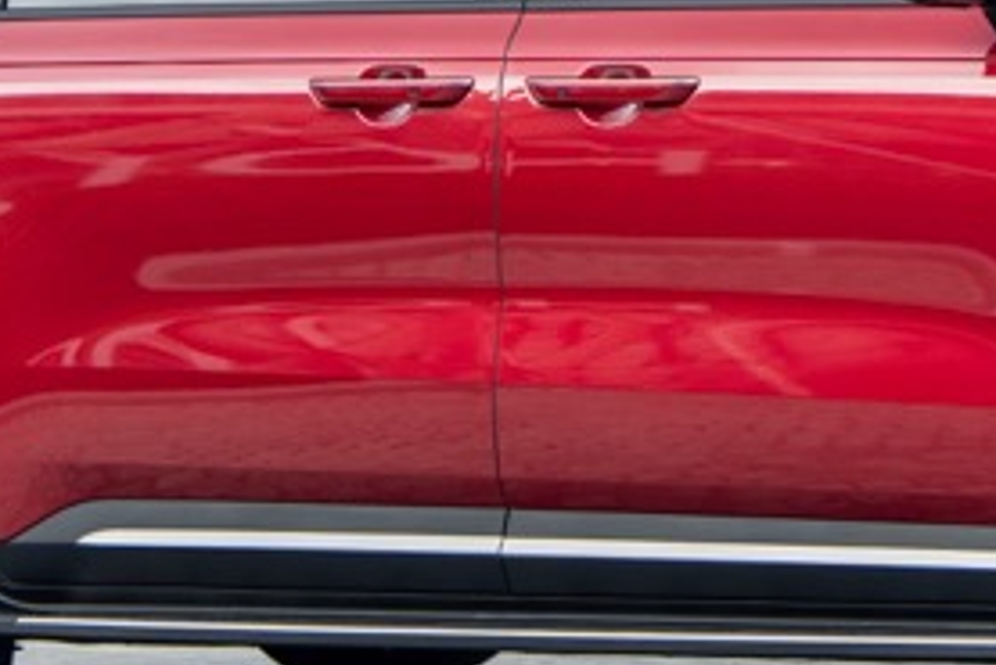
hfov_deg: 9.8
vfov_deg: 6.6
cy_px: -203
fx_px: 5757
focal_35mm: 208
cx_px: 960
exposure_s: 1/60
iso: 320
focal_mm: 45
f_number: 5.6
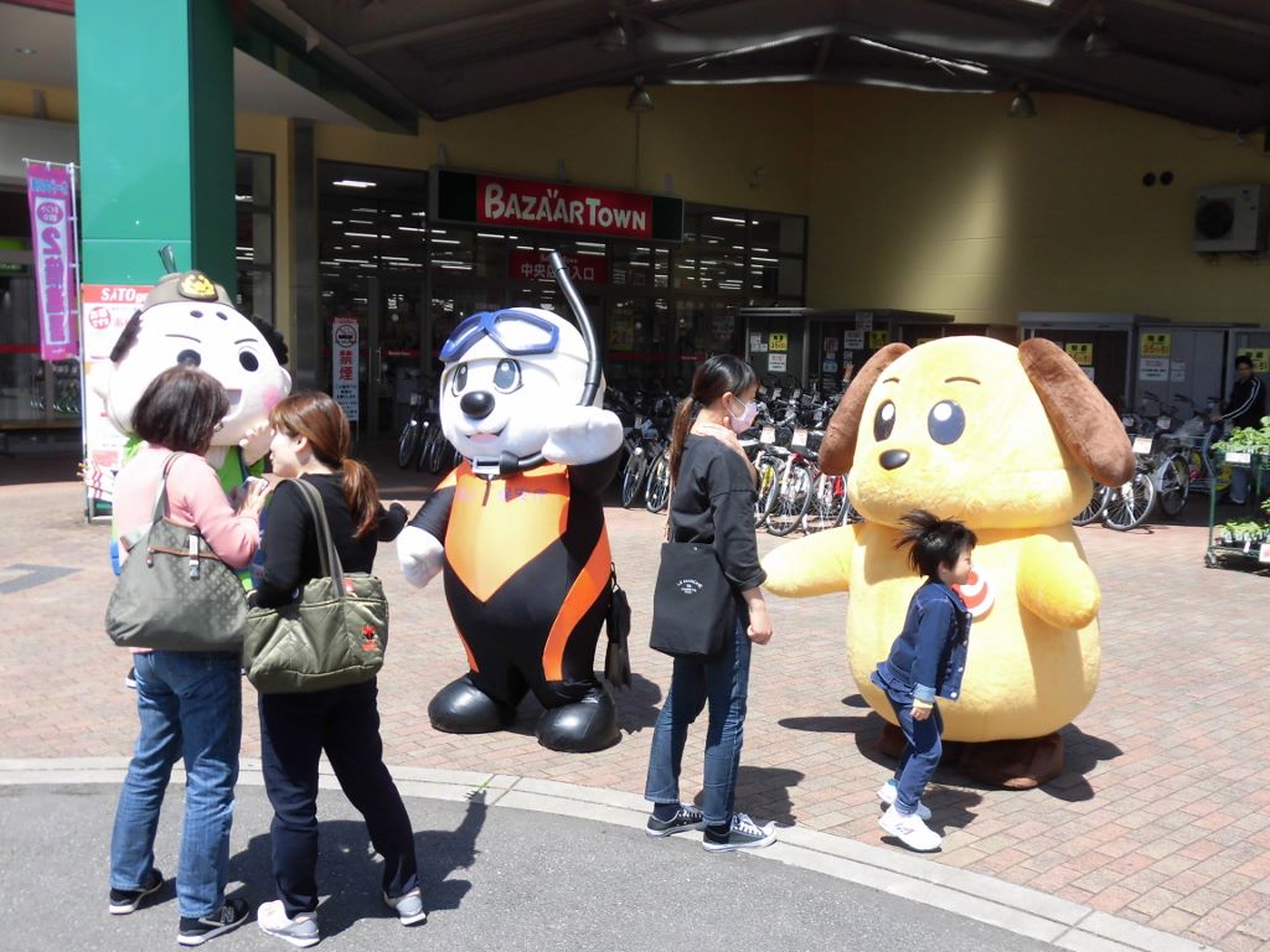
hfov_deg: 49.0
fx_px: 1394
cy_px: 476
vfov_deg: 37.7
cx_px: 635
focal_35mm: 38
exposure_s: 1/800
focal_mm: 6.77
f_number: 3.7
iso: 100
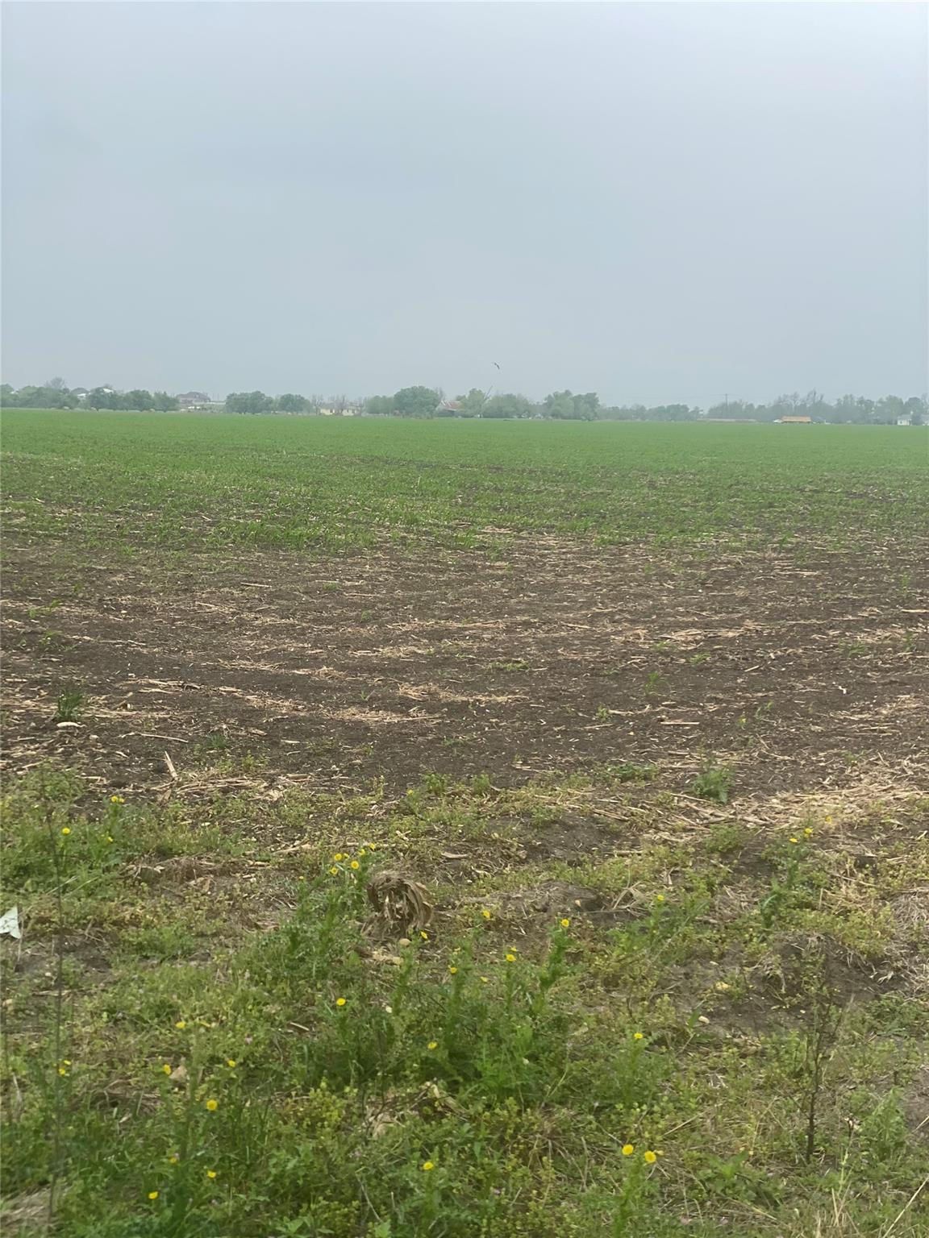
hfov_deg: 28.0
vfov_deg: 36.8
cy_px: 619
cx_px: 464
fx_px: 1861
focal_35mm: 52
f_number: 2
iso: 20
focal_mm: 6
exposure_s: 1/623
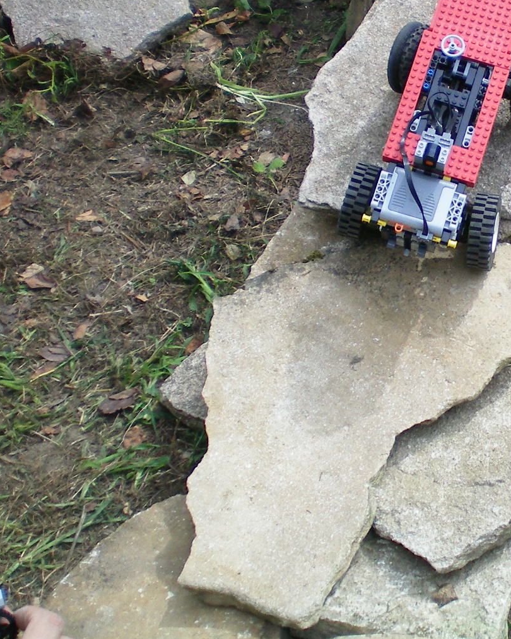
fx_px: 1418
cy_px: 228
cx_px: 542
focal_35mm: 75
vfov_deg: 25.3
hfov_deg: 19.7
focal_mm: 6.3
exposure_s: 1/400
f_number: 3.1
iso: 64
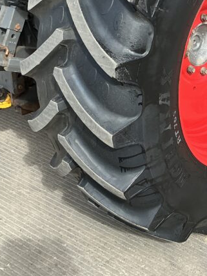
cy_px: 59
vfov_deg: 28.4
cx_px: 217
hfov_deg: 21.0
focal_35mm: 67
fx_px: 534
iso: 25
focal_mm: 3
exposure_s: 1/869
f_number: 1.8
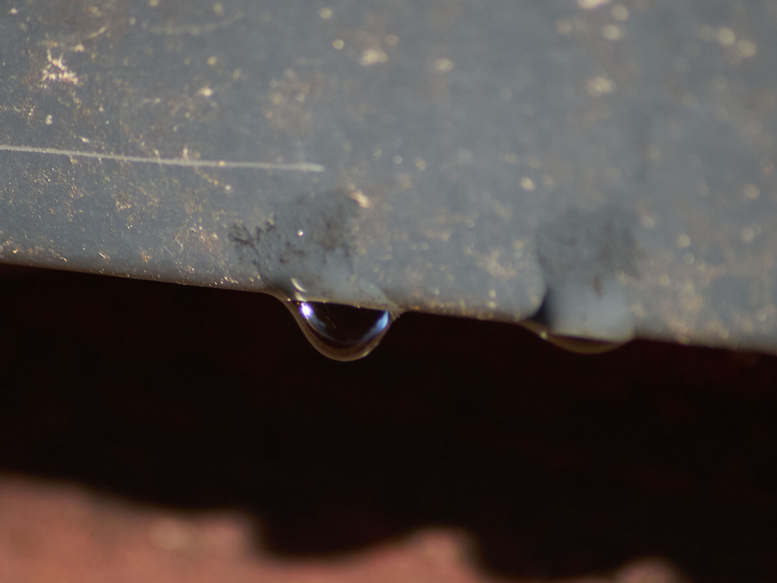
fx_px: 12188
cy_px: 285
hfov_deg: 3.7
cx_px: 385
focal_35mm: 543
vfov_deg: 2.7
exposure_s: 1/500
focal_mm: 300
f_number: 5.6
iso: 800
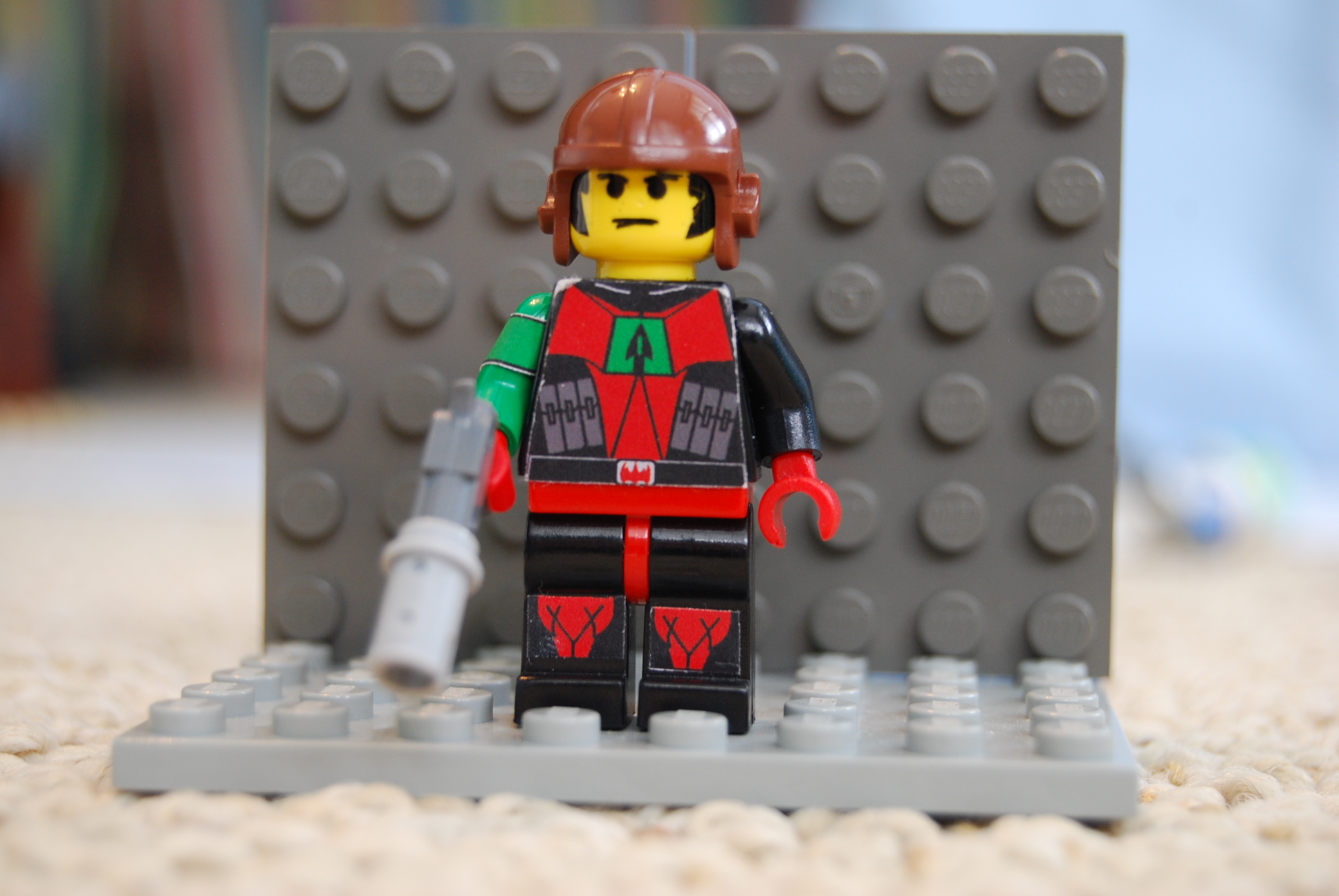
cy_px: 448
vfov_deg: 16.6
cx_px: 670
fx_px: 3072
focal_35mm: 82
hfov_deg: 24.6
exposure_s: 1/3
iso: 400
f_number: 5.6
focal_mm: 55
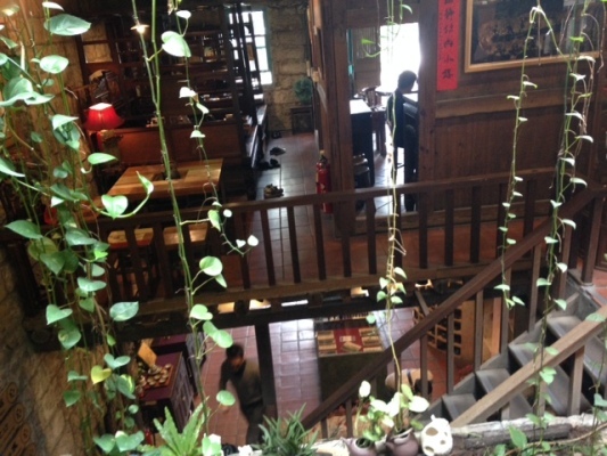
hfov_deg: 55.3
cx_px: 304
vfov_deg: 43.0
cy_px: 228
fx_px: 579
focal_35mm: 33
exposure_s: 1/20
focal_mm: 4.12
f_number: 2.4
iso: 200
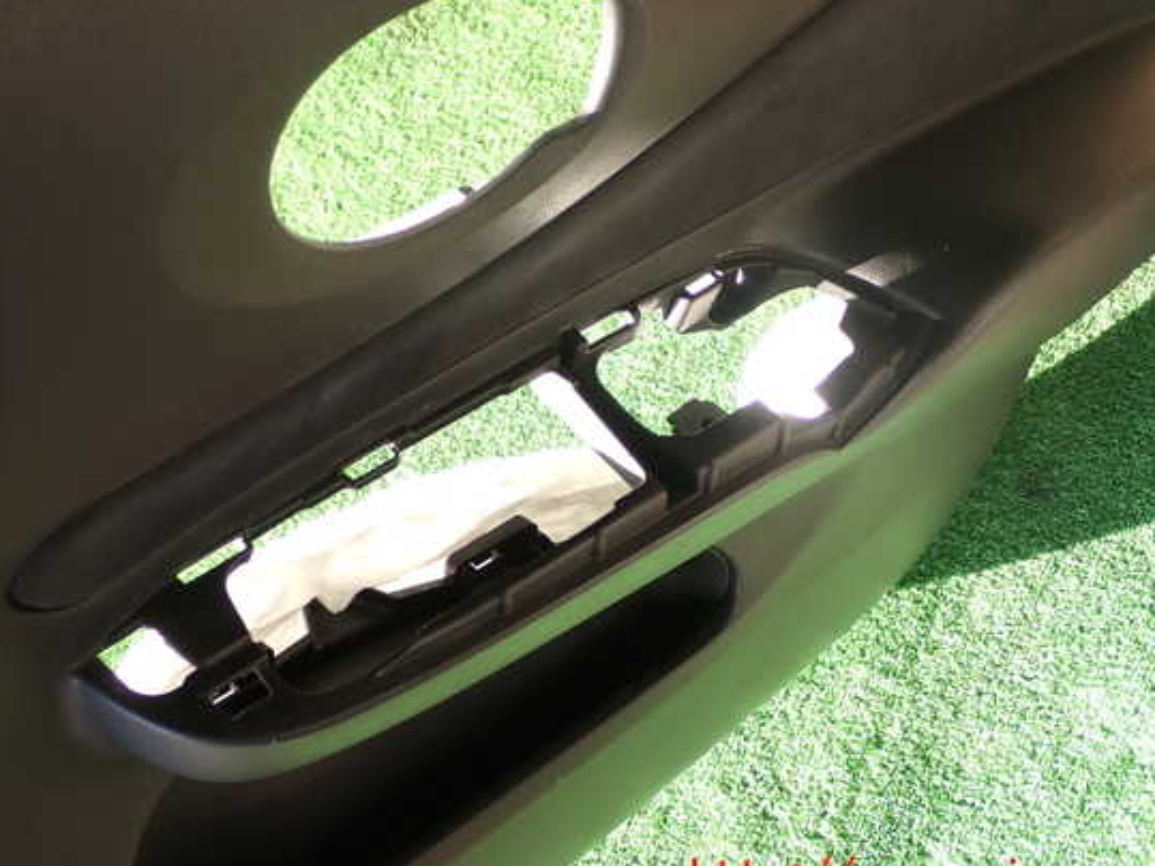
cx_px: 531
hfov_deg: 38.9
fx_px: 1635
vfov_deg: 29.7
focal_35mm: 49
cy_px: 424
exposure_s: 1/80
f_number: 2.9
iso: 100
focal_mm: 7.84
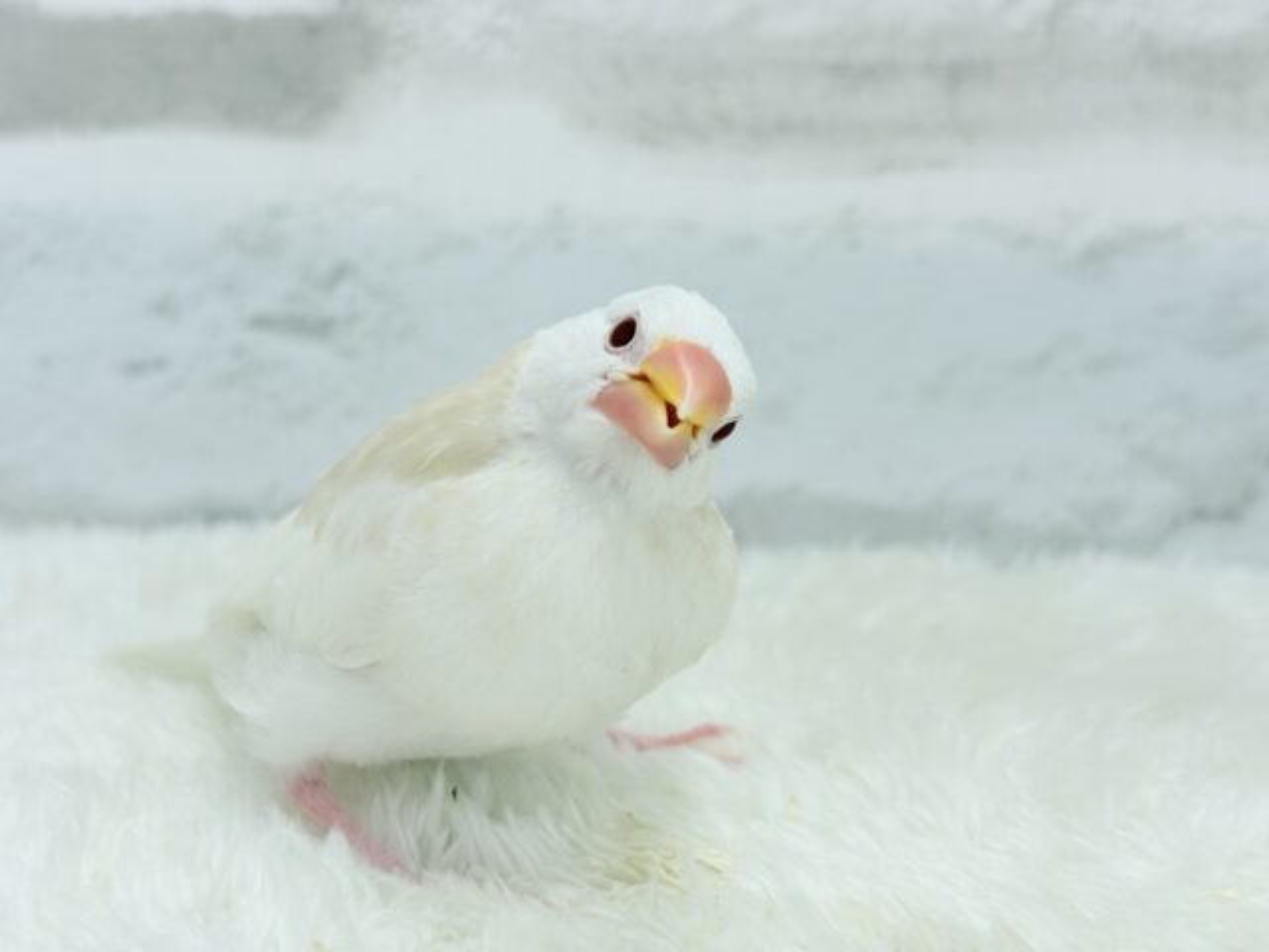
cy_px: 476
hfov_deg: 36.8
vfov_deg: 28.0
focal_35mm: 52
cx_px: 634
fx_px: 1906
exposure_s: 1/50
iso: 32
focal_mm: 5.96
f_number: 1.6
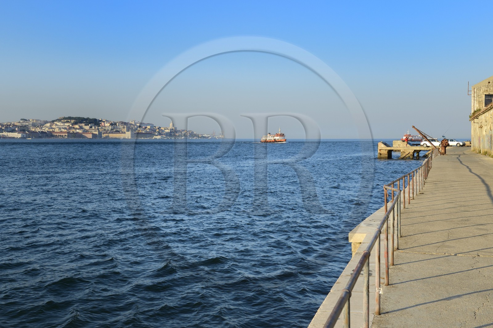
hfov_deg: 44.5
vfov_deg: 30.5
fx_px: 602
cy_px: 164
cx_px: 246
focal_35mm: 44
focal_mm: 44
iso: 200
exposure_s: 1/250
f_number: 10
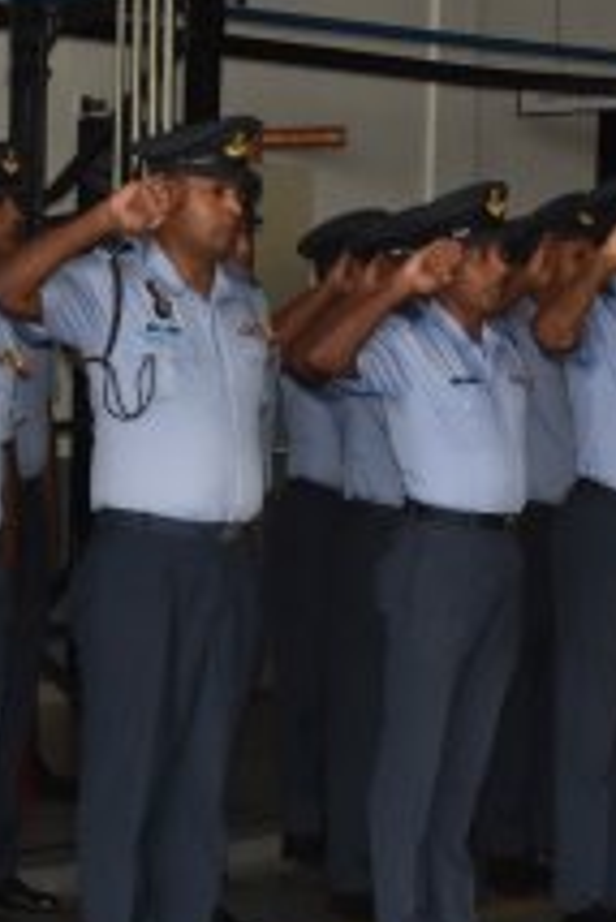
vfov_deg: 13.9
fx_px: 3767
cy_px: 539
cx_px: 323
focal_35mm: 147
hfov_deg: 9.3
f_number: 10
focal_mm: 30
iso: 640
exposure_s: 1/125
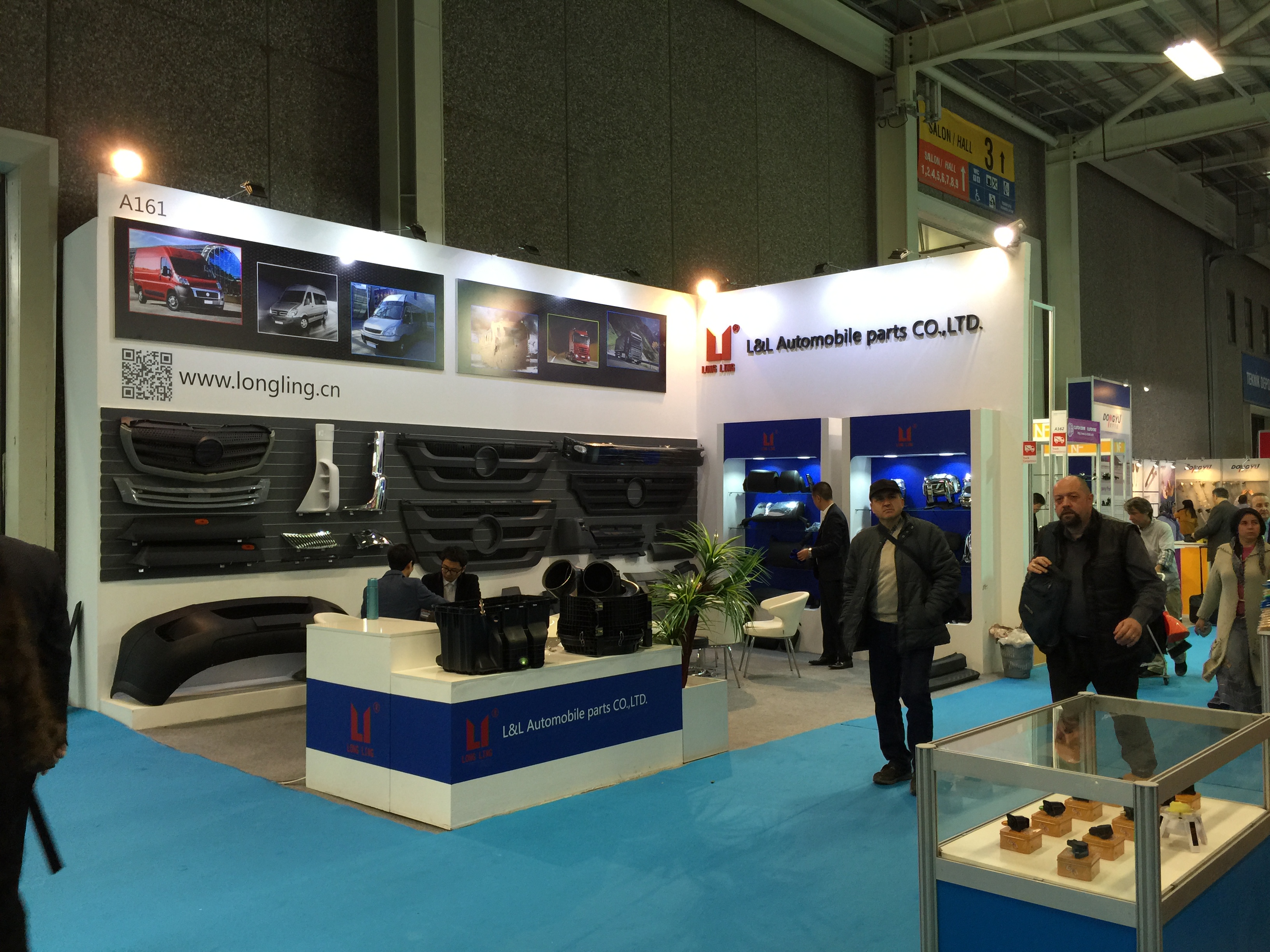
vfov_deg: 48.2
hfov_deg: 61.7
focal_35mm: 29
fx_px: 1064
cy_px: 476
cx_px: 635
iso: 50
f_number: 2.2
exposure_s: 1/30
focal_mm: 4.15
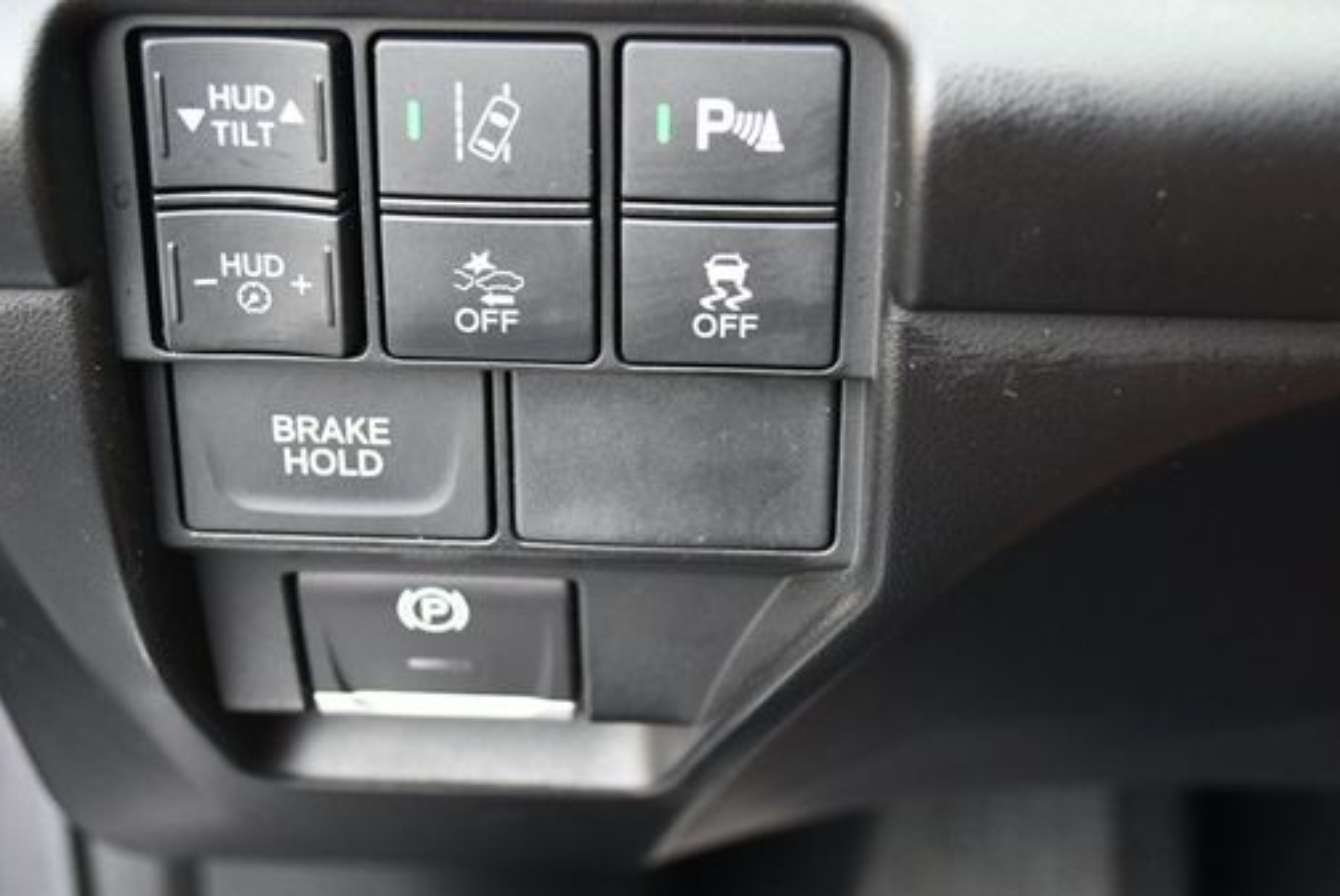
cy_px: 354
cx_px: 529
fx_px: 2459
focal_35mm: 66
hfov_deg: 30.4
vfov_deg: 20.6
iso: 800
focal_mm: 26
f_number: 4.2
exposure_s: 1/125
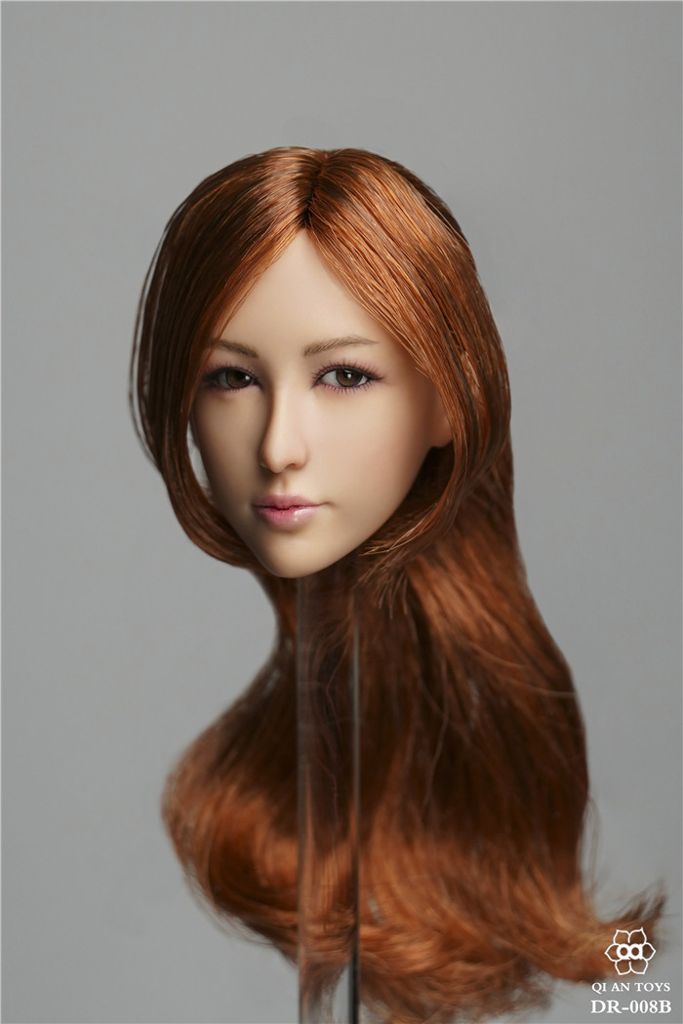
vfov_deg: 28.8
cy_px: 512
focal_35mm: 70
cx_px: 342
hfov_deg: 19.5
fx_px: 1992
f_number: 6.3
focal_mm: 47
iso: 400
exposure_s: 1/125
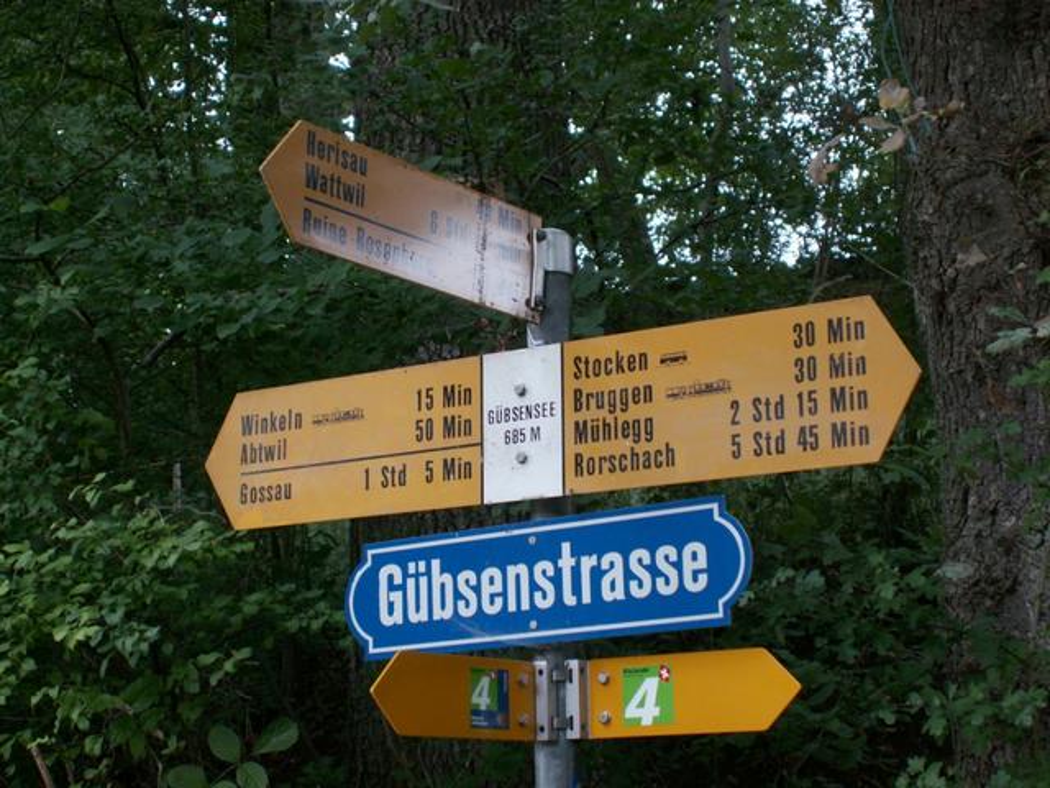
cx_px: 525
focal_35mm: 62
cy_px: 394
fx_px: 1881
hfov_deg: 31.2
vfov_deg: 23.7
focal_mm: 10.36
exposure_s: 1/40
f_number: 3.2
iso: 64
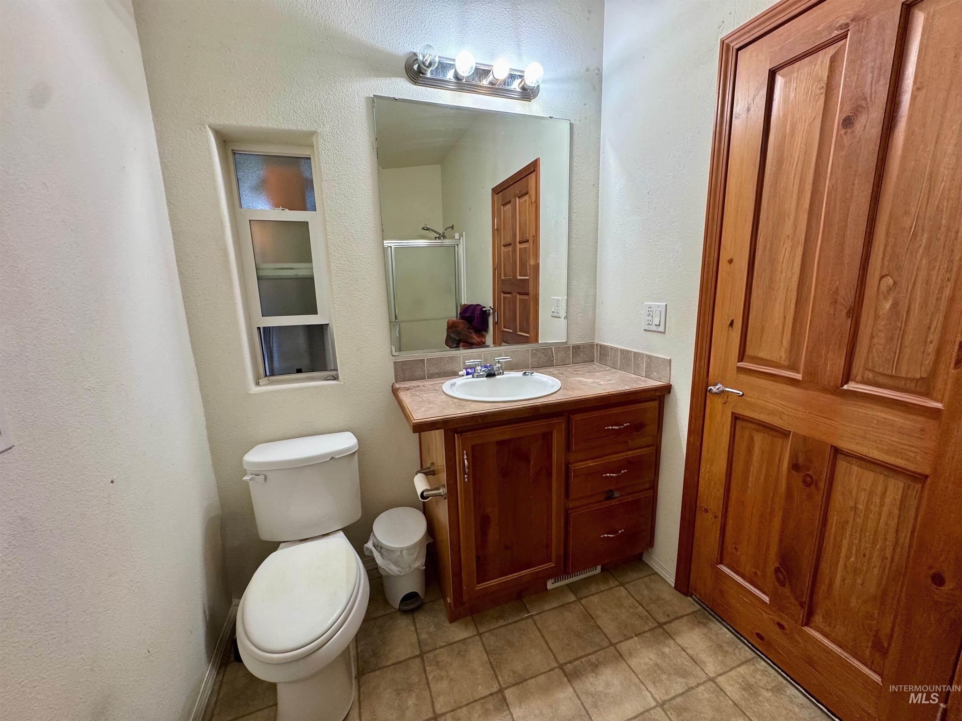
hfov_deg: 102.1
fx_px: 389
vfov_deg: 85.7
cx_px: 481
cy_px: 360
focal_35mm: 14
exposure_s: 1/60
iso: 160
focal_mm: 2.22
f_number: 2.2
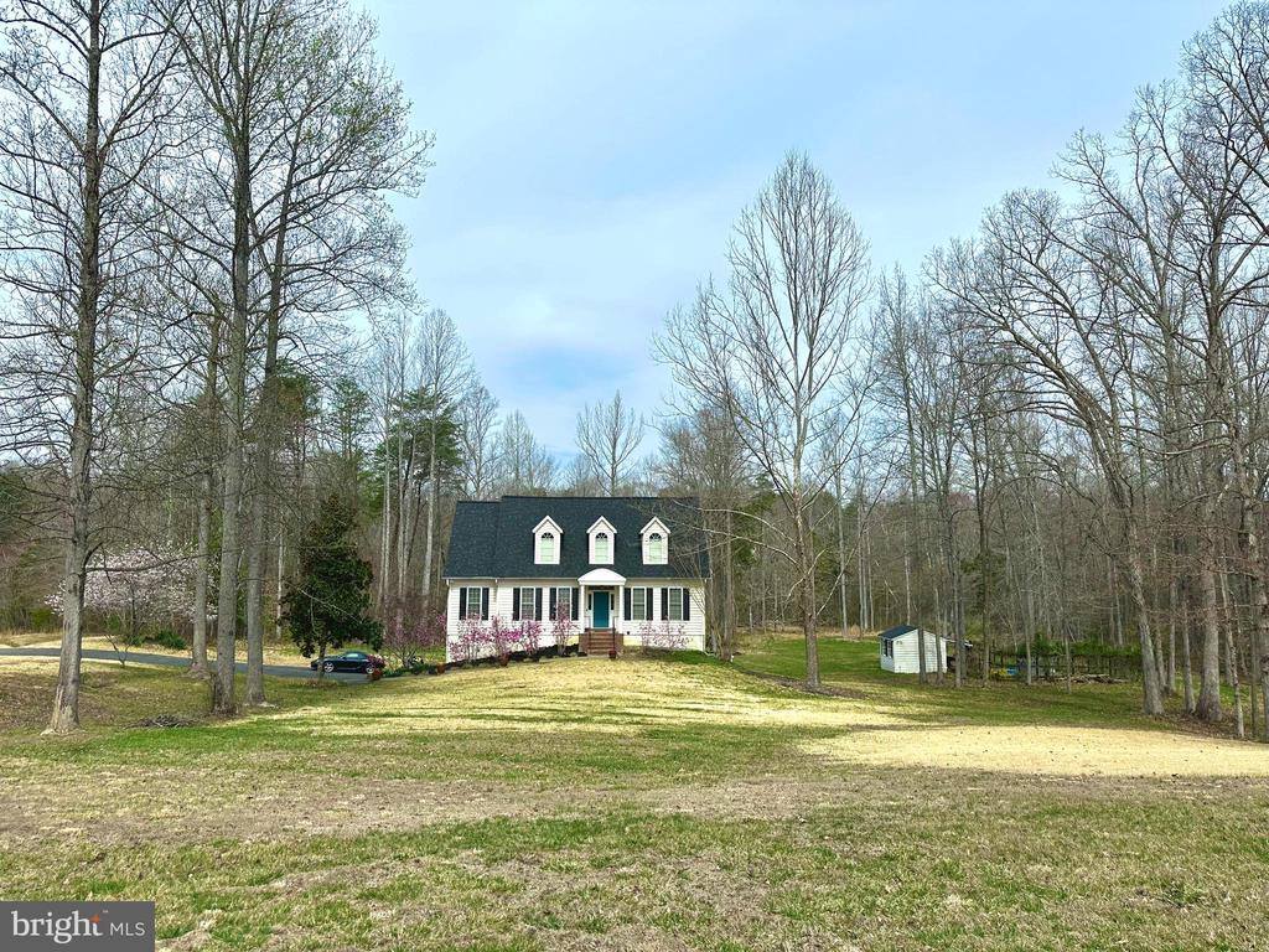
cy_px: 476
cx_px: 634
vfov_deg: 56.8
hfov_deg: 71.6
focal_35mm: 24
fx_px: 880
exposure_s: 1/7042
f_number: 1.78
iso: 80
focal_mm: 6.86
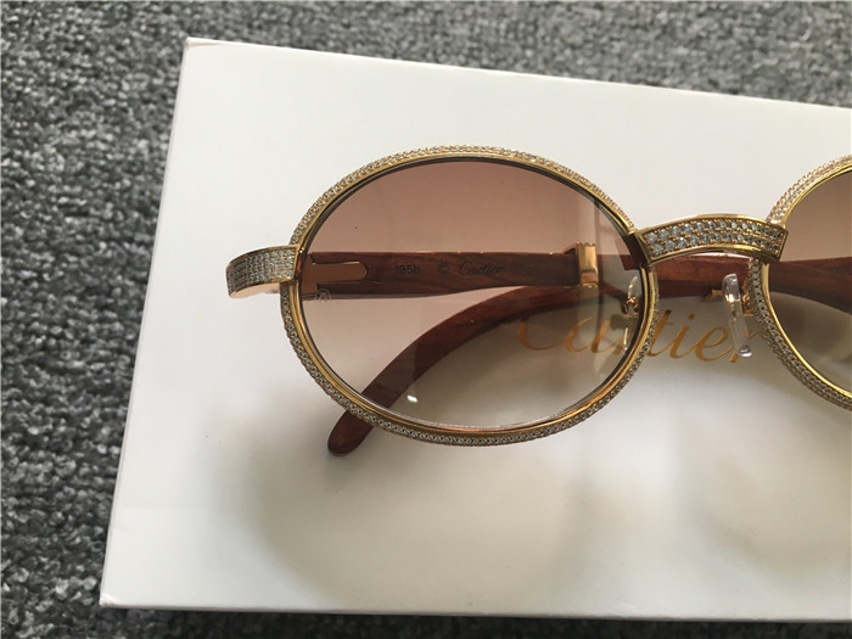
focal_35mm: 29
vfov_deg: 48.2
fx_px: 714
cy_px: 320
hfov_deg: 61.7
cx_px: 426
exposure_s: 1/33
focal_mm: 4.15
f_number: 2.2
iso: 32
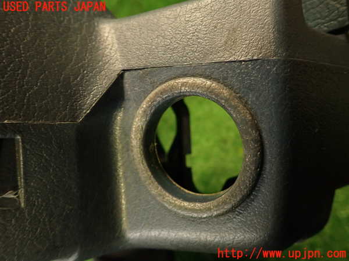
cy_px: 130
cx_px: 174
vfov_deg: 54.9
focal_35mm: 25
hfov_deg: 69.4
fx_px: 252
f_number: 2
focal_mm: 4.5
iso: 320
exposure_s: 1/30
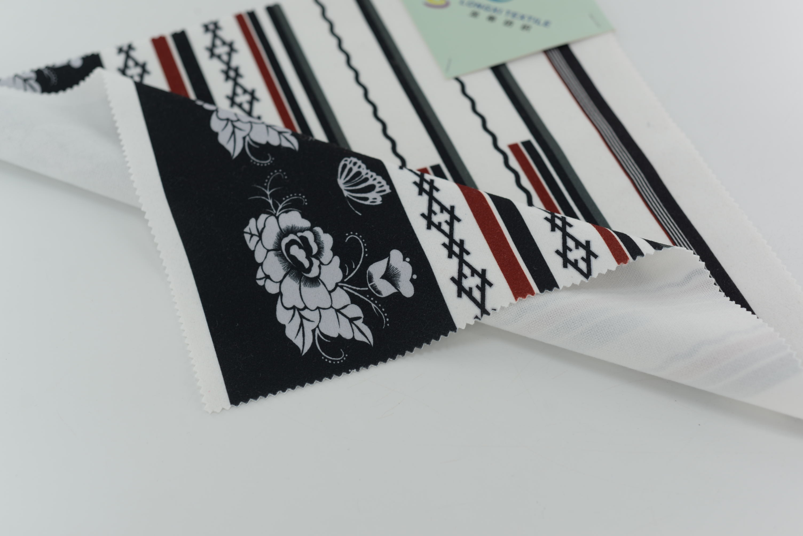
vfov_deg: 27.0
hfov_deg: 39.6
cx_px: 402
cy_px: 268
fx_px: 1116
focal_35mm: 50
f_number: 3.5
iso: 100
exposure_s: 1/250
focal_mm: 50
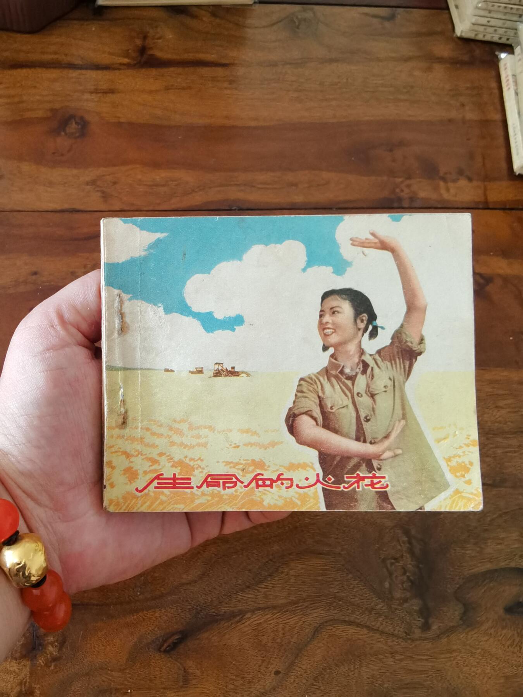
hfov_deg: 51.4
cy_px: 348
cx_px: 262
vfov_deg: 65.3
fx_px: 544
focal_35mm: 27
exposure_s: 1/60
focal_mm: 2.26
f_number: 2.2
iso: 160
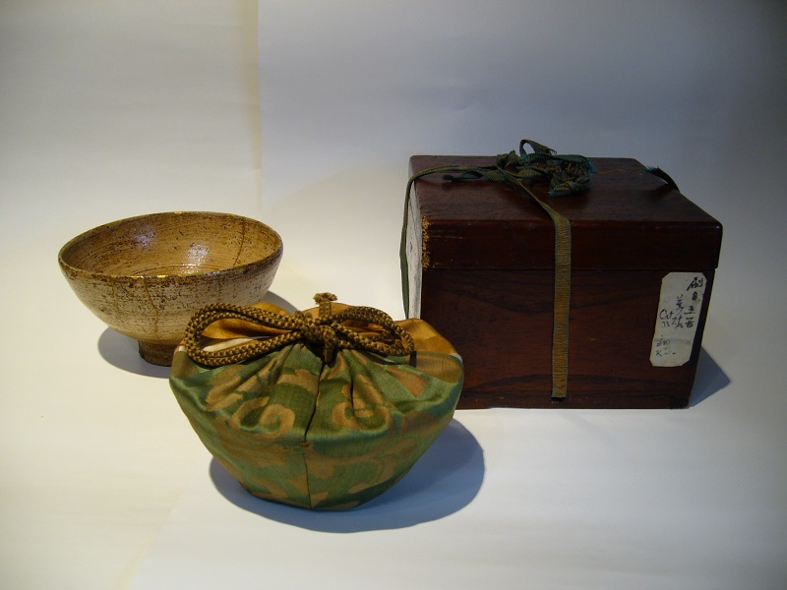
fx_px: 796
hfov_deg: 52.6
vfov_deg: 40.7
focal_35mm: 35
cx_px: 394
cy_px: 295
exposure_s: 1/20
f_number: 2.8
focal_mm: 5.8
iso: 100
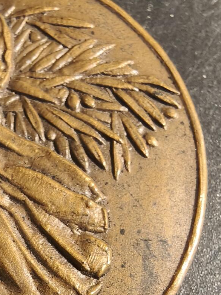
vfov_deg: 32.2
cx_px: 14
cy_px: 318
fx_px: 451
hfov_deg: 26.4
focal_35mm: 53
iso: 200
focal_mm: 2.32
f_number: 2
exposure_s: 1/50
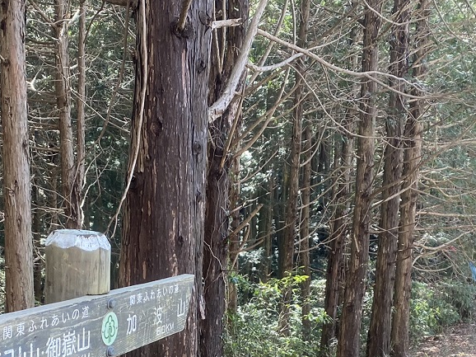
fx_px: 742
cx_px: 226
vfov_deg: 25.7
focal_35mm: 54
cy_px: 354
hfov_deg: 35.5
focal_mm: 4.25
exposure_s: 1/121
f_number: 1.8
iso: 125
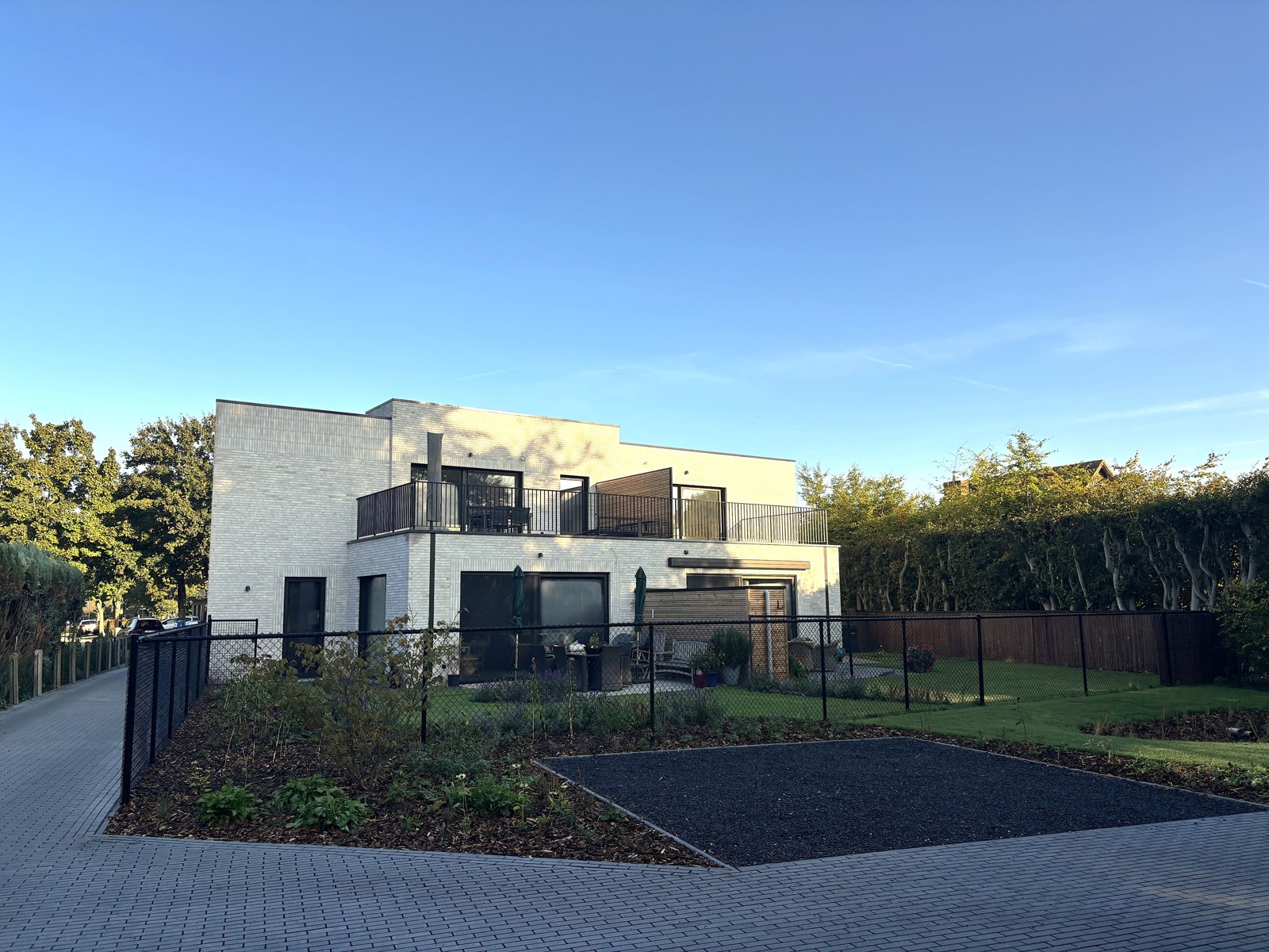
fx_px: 953
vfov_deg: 53.1
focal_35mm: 26
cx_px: 634
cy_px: 476
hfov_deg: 67.3
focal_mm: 5.96
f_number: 1.6
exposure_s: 1/1695
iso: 50
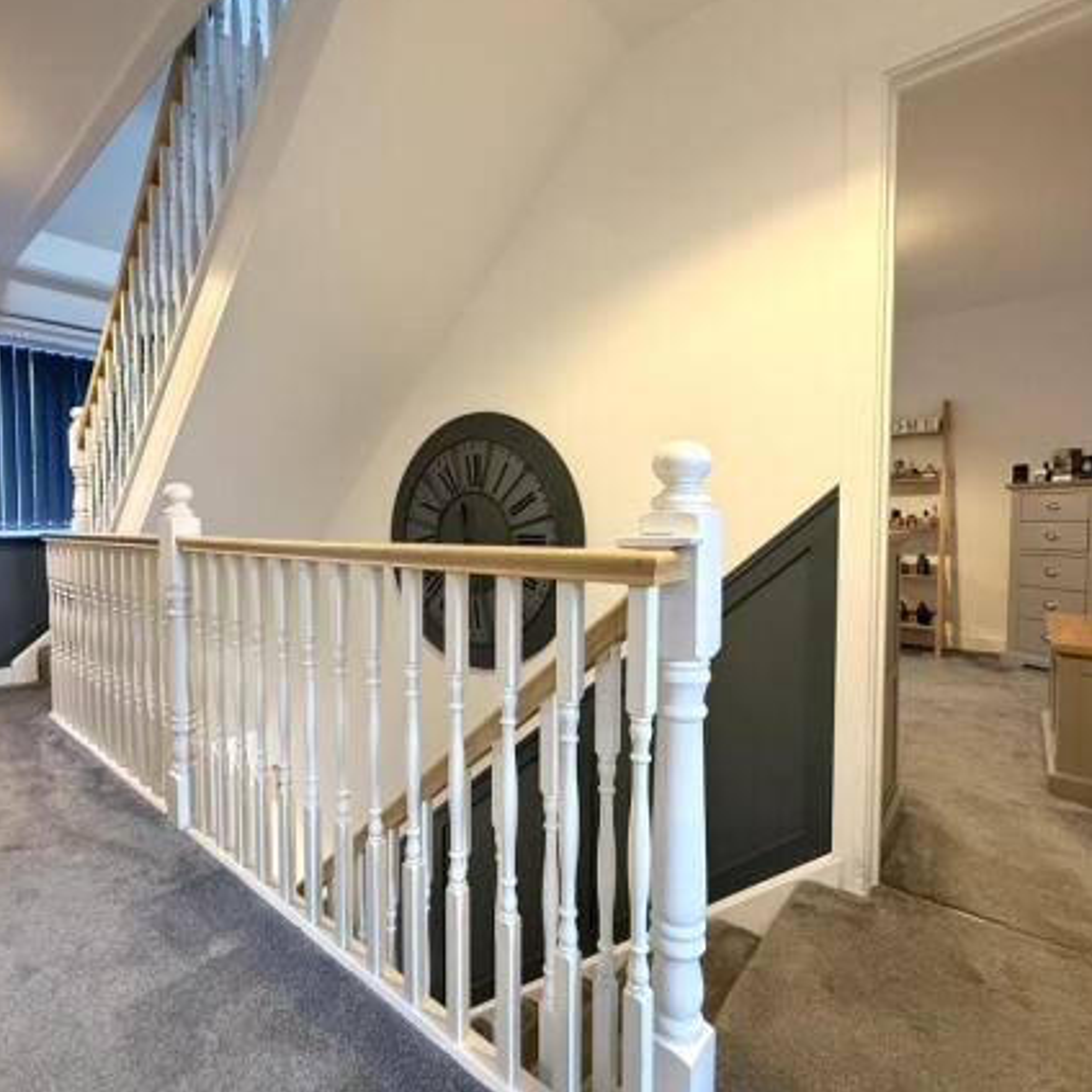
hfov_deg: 83.5
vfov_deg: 84.0
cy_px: 545
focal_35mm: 17
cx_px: 473
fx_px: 607
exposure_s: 1/50
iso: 400
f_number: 2.2
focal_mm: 2.22
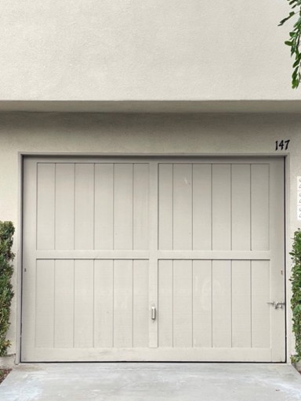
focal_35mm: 80
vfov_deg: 24.4
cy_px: 211
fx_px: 928
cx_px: 163
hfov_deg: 18.4
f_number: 2.2
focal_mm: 7.5
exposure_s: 1/99
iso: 80
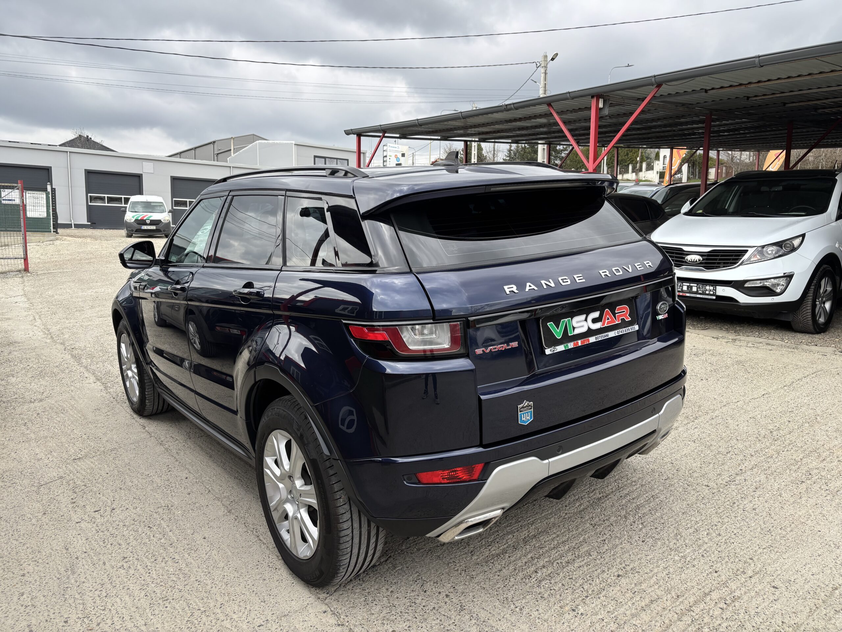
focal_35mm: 26
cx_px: 421
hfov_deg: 67.3
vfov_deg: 53.1
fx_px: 632
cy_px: 316
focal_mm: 5.96
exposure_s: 1/670
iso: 50
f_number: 1.6
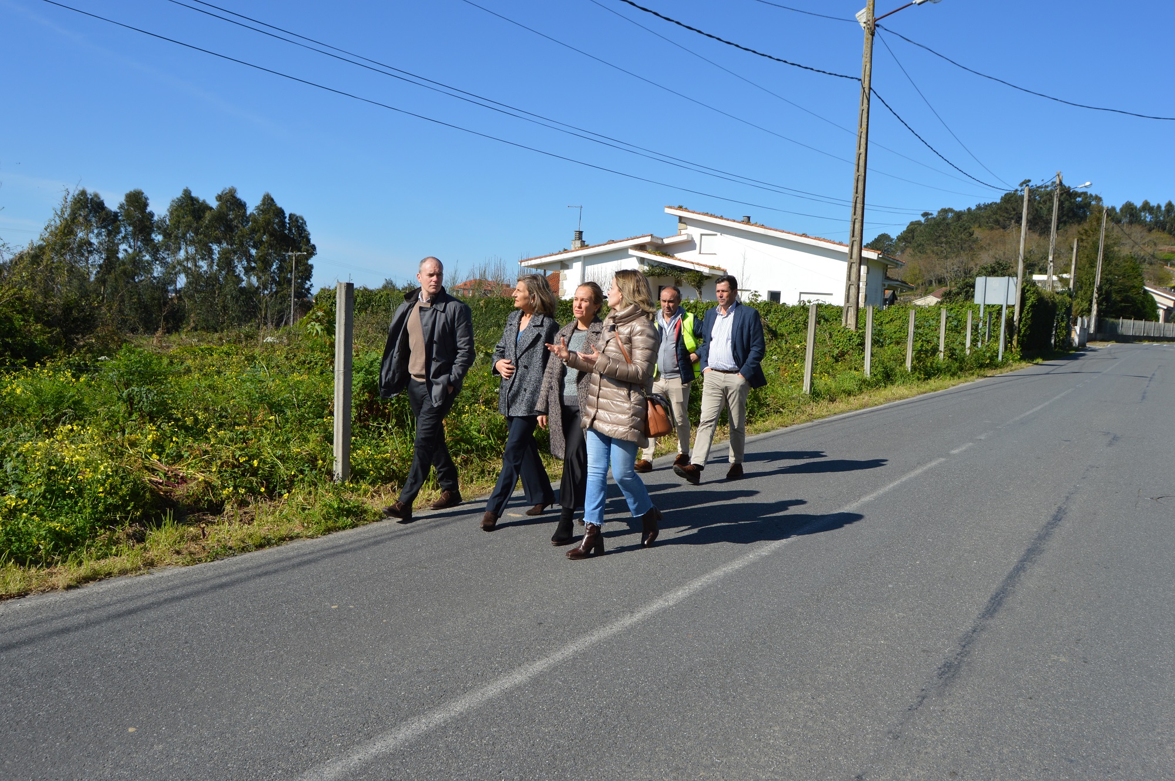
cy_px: 390
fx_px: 880
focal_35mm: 27
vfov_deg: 47.8
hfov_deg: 67.4
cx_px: 588
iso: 100
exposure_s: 1/250
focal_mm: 18
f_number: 8
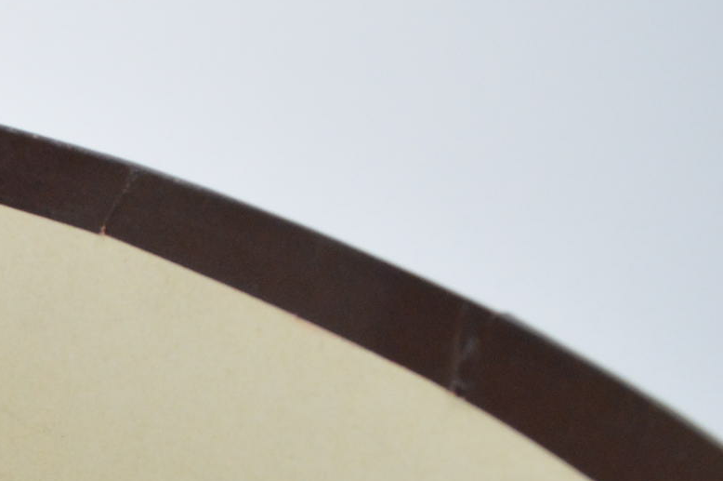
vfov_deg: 11.0
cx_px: -645
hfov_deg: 15.0
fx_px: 2327
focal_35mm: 116
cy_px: 881
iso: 800
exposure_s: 1/80
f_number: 6.3
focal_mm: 20
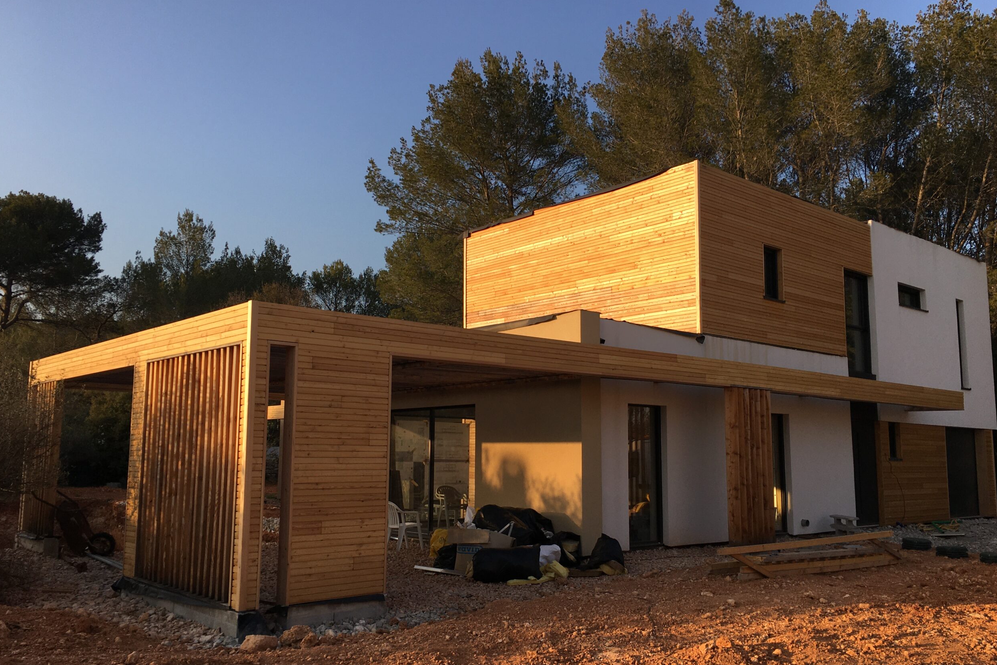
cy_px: 350
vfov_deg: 42.3
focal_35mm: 31
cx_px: 503
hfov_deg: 60.3
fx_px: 859
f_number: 2.2
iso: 25
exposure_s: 1/545
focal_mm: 4.15
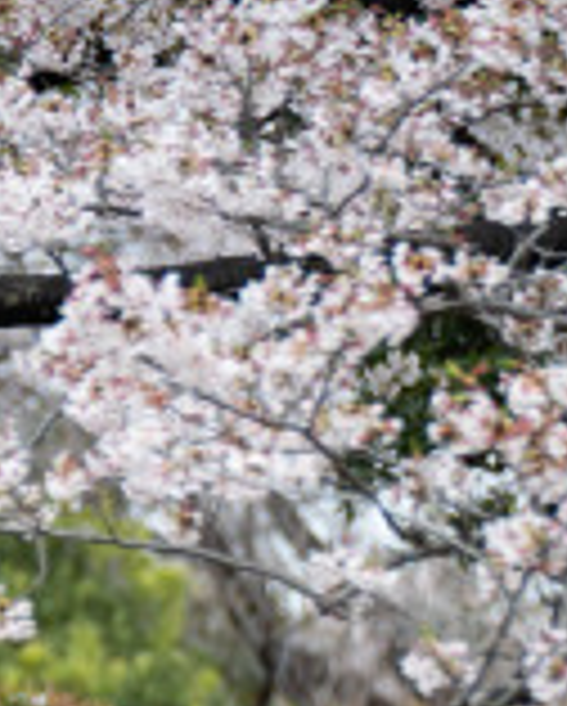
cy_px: 1171
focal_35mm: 553
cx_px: -270
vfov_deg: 3.5
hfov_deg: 2.8
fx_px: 11577
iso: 400
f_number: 2.8
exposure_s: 1/2000
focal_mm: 116
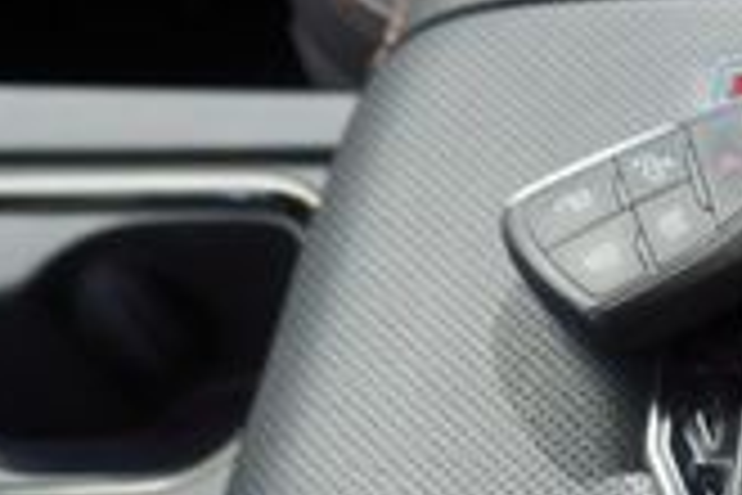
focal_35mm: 93
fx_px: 1917
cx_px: 1273
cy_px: 454
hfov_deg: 18.1
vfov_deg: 14.5
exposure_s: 1/60
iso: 100
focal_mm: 16
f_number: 4
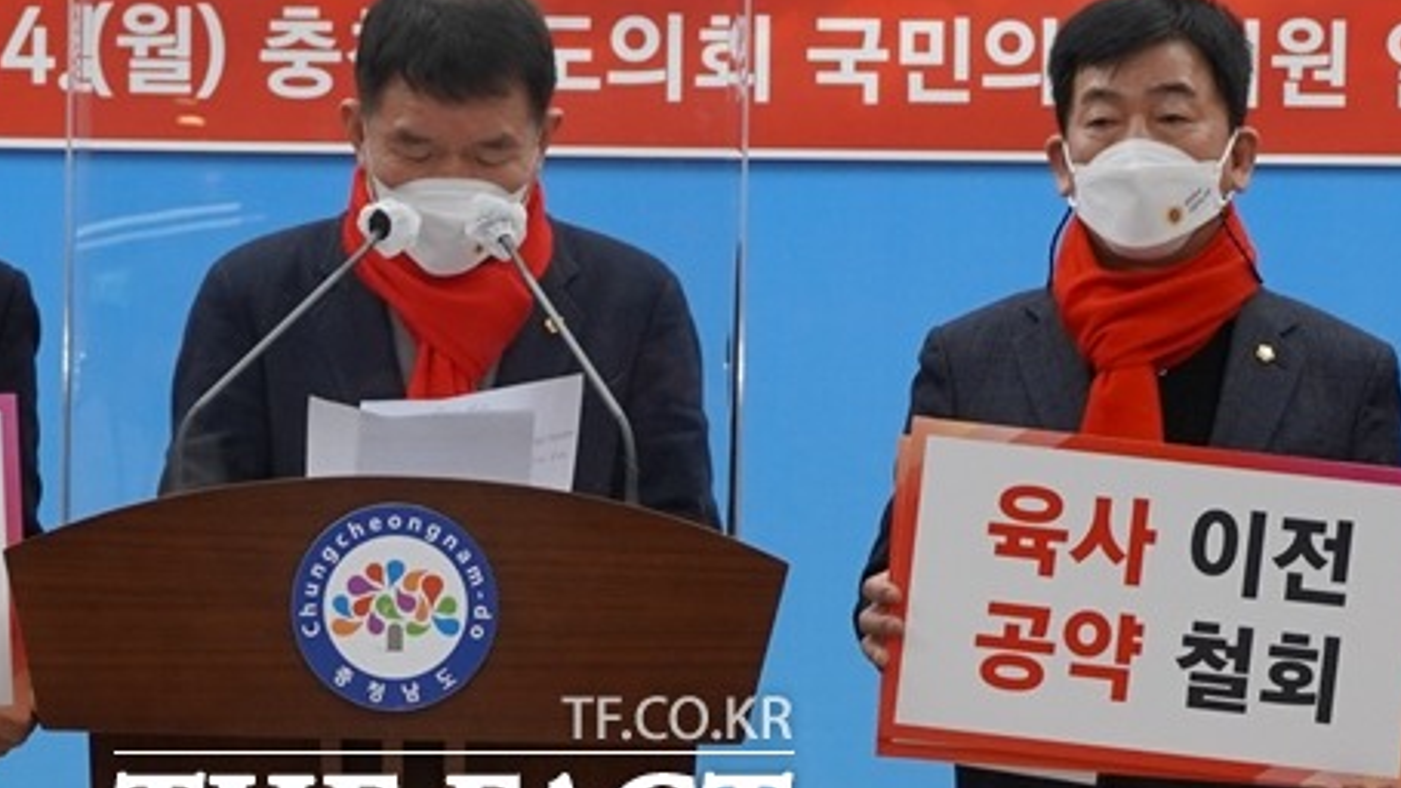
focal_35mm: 84
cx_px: 453
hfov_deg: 25.2
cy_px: 274
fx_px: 3121
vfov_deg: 14.4
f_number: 4.5
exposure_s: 1/160
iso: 400
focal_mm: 38
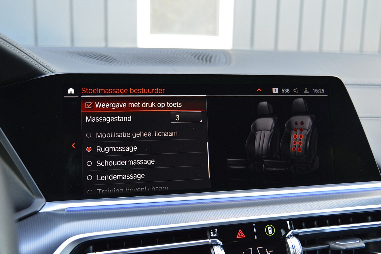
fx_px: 413
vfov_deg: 34.2
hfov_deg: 49.6
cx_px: 190
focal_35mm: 39
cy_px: 127
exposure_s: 1/60
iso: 800
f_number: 5.6
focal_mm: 26
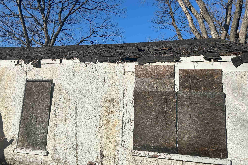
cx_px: 120
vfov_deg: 46.4
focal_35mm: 28
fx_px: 193
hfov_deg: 65.5
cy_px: 78
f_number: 1.5
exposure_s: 1/6579
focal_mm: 5.7
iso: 50
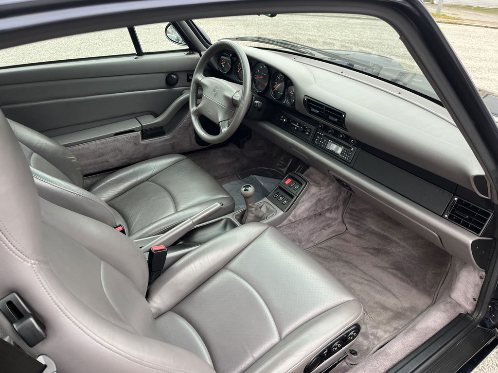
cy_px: 186
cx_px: 249
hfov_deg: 67.3
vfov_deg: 53.1
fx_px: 374
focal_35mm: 26
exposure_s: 1/121
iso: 100
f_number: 1.6
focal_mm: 5.1
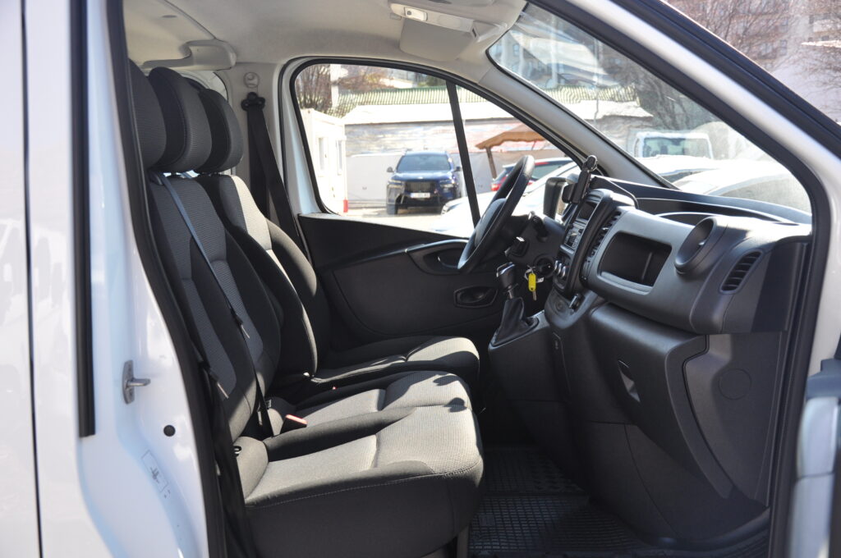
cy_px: 279
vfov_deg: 31.8
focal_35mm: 42
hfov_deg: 46.5
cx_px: 420
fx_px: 980
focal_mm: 28
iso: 400
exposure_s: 1/125
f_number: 5.6
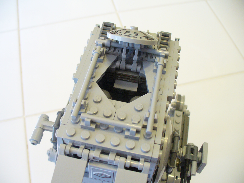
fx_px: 261
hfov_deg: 50.1
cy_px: 92
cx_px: 122
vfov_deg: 38.7
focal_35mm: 37
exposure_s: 1/20
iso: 100
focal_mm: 6.1
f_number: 2.8
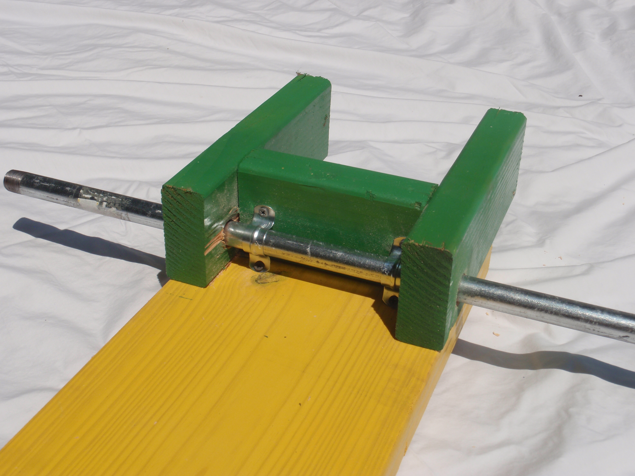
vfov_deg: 30.3
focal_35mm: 48
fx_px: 881
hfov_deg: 39.7
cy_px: 238
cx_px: 318
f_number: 10
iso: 64
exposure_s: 1/200
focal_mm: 8.69
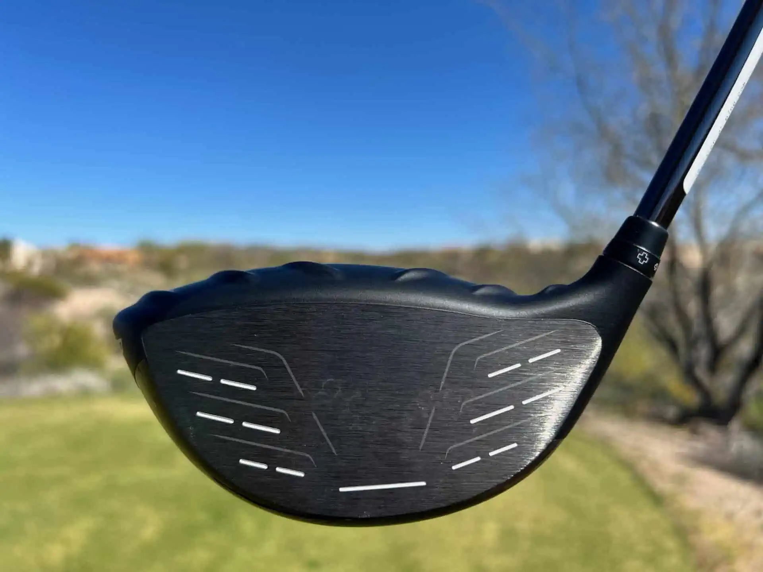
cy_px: 286
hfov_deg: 67.3
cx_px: 382
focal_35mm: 26
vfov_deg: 53.1
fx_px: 573
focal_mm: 5.7
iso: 50
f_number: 1.5
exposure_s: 1/3831
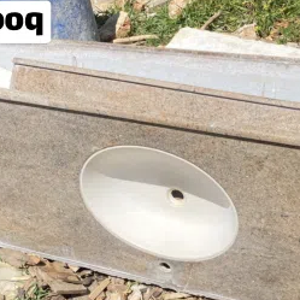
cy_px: 217
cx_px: 233
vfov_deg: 28.7
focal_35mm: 59
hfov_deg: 28.6
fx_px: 578
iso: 32
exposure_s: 1/2967
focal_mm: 4.25
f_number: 1.8
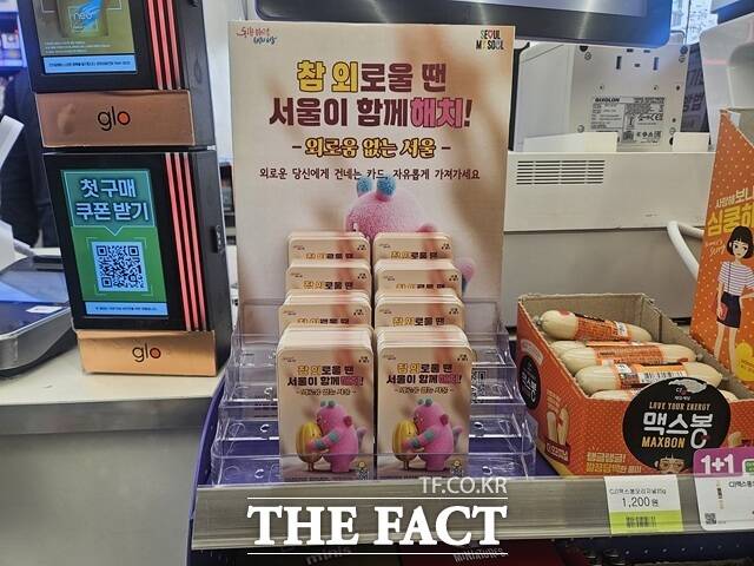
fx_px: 501
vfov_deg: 58.9
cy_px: 283
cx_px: 377
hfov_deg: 73.9
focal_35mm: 23
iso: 50
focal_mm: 5.4
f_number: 1.8
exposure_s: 1/120
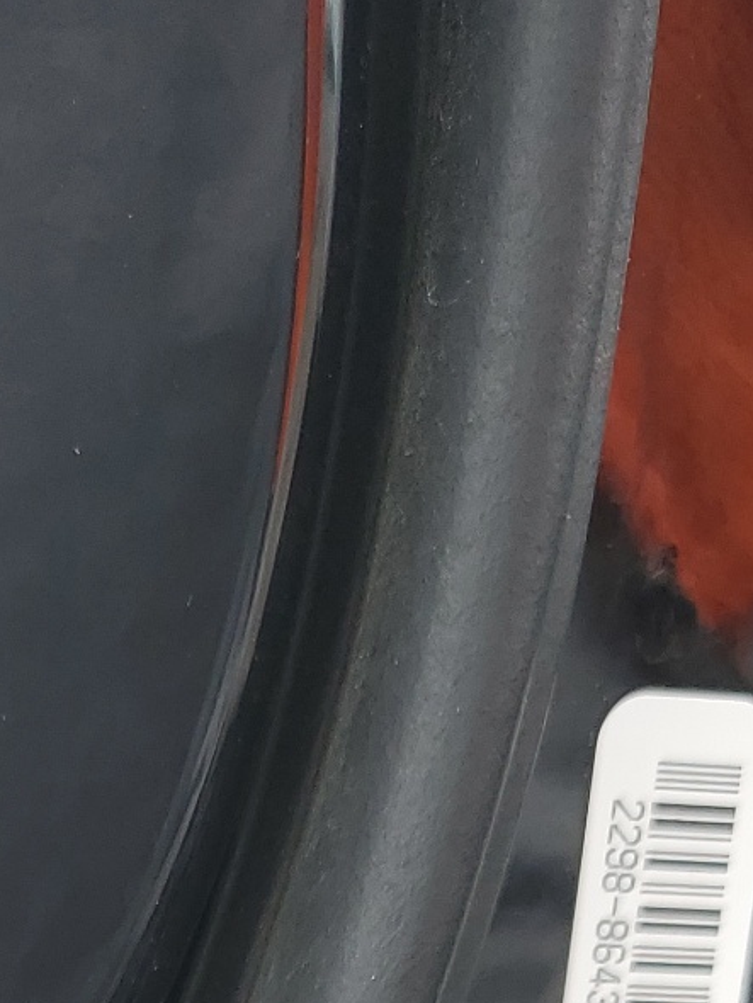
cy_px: 1670
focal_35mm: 94
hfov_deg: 15.3
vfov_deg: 17.7
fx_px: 2724
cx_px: -116
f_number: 1.5
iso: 50
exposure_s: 1/417
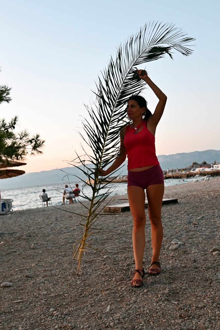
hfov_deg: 39.9
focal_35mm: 33
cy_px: 165
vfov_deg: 57.2
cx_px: 110
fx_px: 303
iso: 2500
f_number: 4.5
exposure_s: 1/40
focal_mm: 22
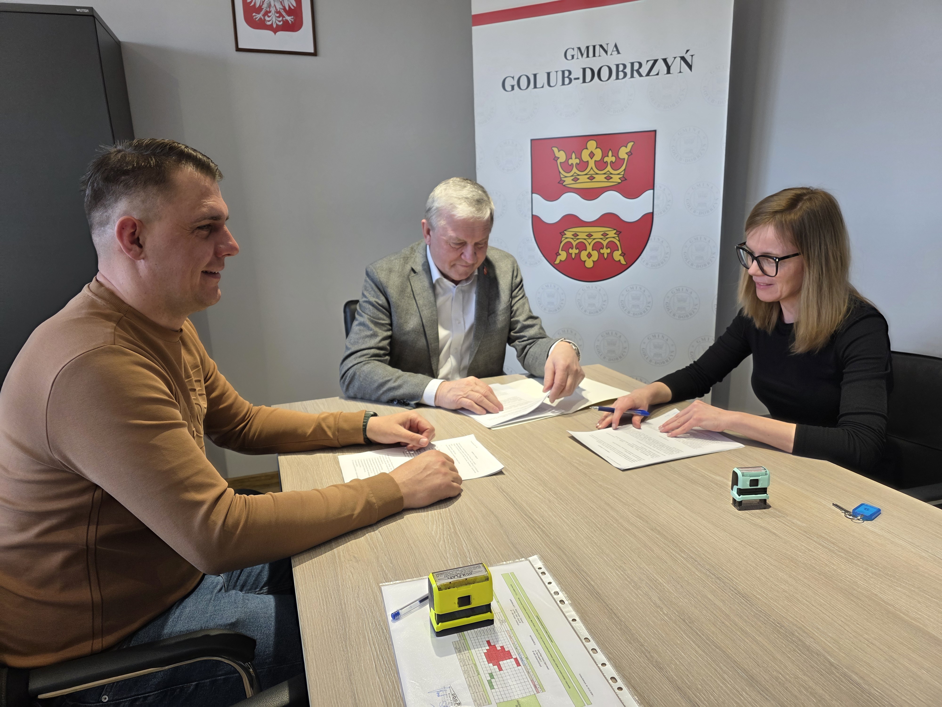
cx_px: 471
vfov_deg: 58.9
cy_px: 354
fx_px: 626
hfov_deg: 73.9
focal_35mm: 23
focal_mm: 6.3
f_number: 1.7
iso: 100
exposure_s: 1/180
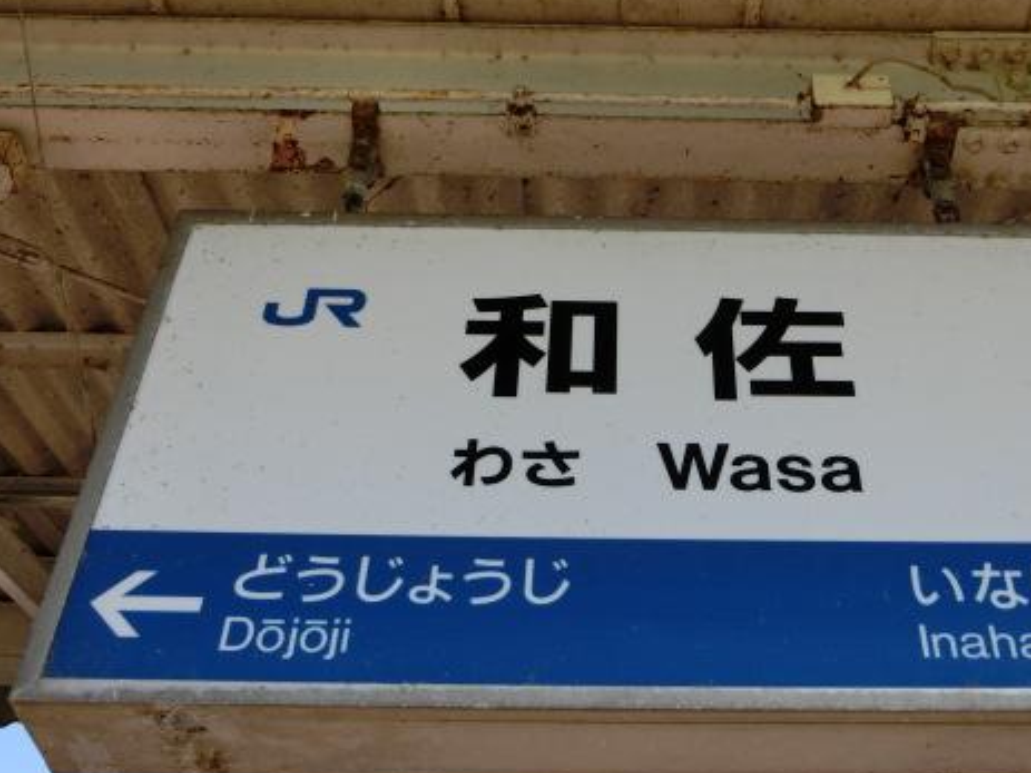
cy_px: 305
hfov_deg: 40.1
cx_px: 659
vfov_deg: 30.8
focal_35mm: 47
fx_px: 1399
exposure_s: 1/320
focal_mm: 6
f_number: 3.9
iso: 80
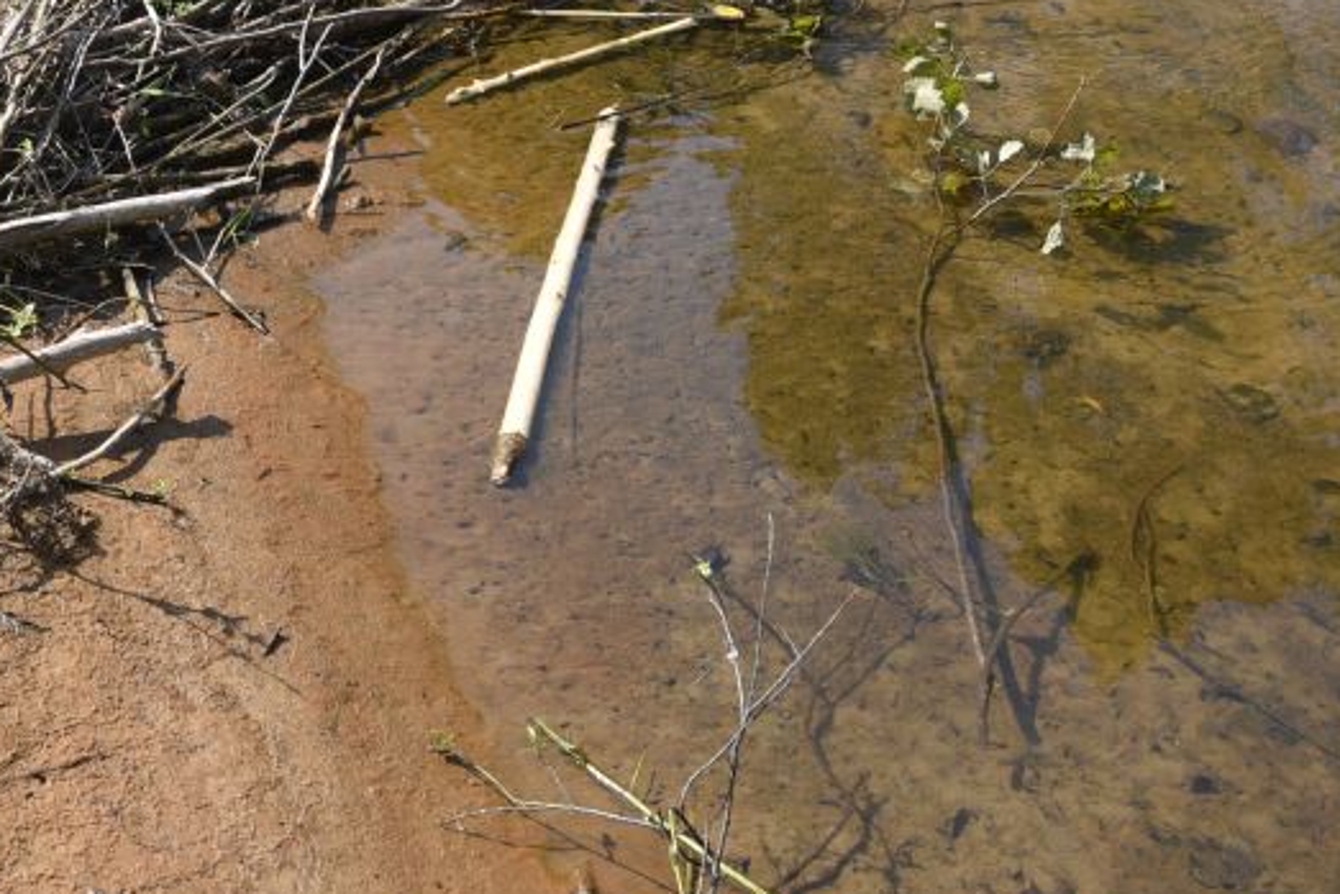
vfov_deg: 17.6
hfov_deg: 25.0
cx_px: -3
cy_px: 196
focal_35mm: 77
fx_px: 2867
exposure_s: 1/125
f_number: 10
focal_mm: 31
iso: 160
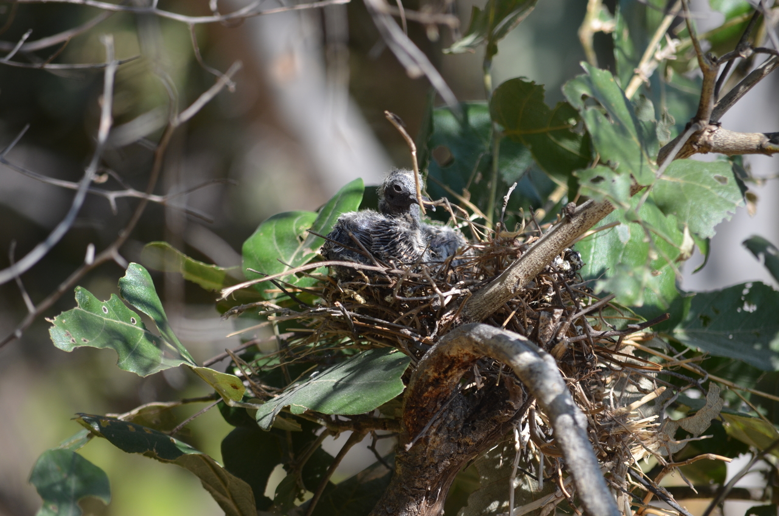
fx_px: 9718
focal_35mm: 450
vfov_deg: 3.0
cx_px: 390
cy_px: 258
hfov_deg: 4.6
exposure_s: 1/500
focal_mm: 300
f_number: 5.6
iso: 280
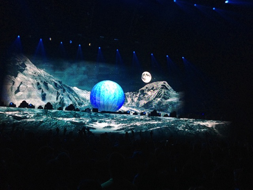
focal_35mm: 66
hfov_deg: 29.4
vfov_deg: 22.3
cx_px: 126
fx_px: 482
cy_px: 95
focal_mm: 4.12
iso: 200
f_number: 2.4
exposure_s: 1/120
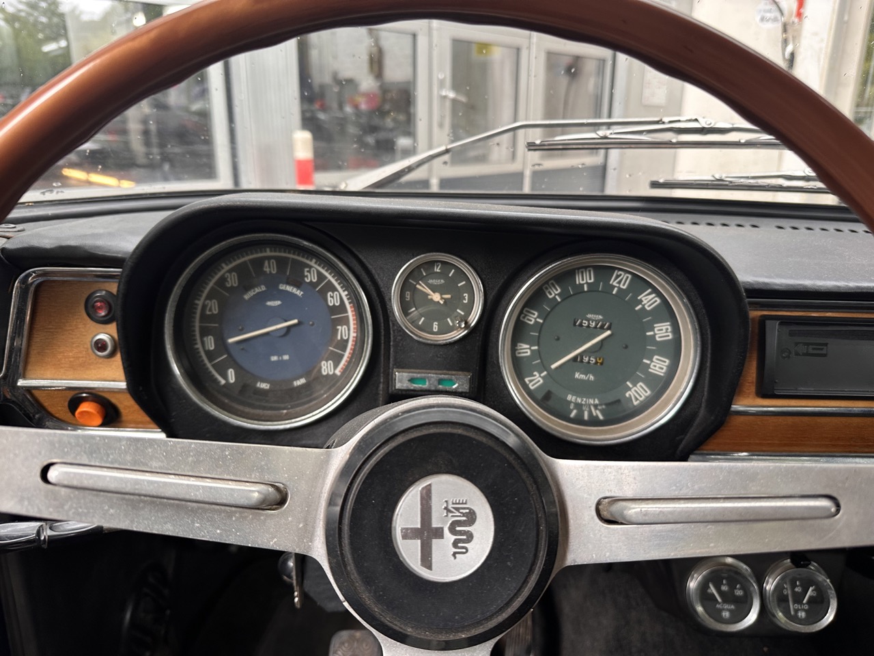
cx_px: 437
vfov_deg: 56.8
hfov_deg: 71.6
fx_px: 606
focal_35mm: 24
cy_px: 328
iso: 160
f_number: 1.78
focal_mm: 6.86
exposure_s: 1/50
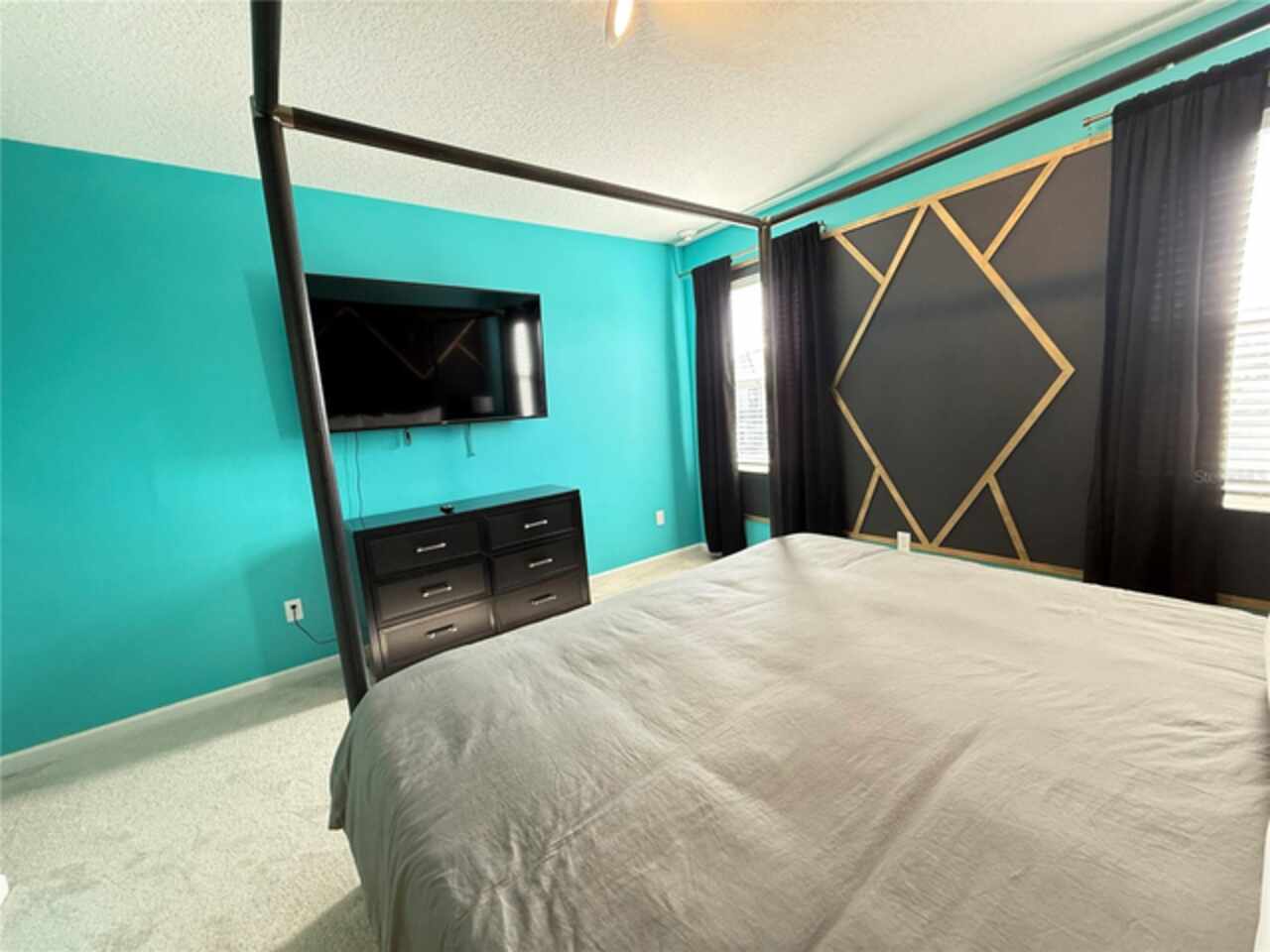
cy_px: 476
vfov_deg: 85.7
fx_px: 514
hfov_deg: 102.1
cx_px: 635
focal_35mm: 14
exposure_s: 1/60
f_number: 2.2
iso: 320
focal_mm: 2.22
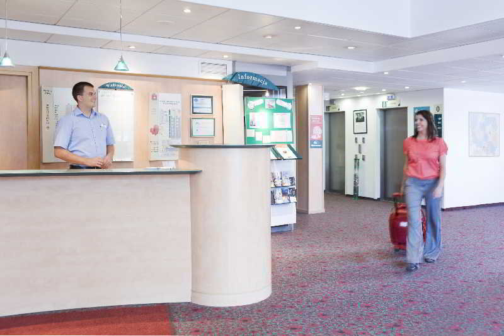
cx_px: 252
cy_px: 168
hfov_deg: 54.4
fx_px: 490
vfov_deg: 37.8
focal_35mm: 35
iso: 400
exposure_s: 1/10
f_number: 4
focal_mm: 35
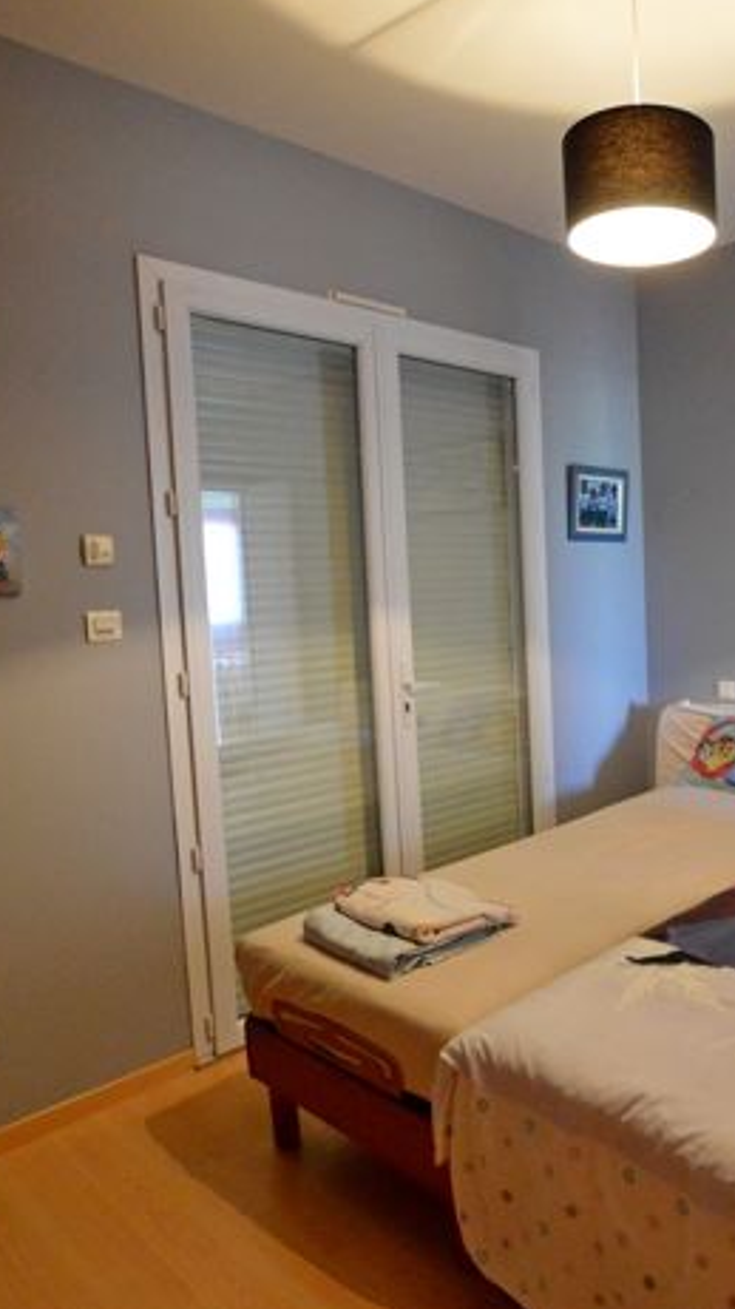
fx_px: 832
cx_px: 646
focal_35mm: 24
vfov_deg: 76.3
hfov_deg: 43.9
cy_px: 653
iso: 3200
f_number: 3.5
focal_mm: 10
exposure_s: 1/60
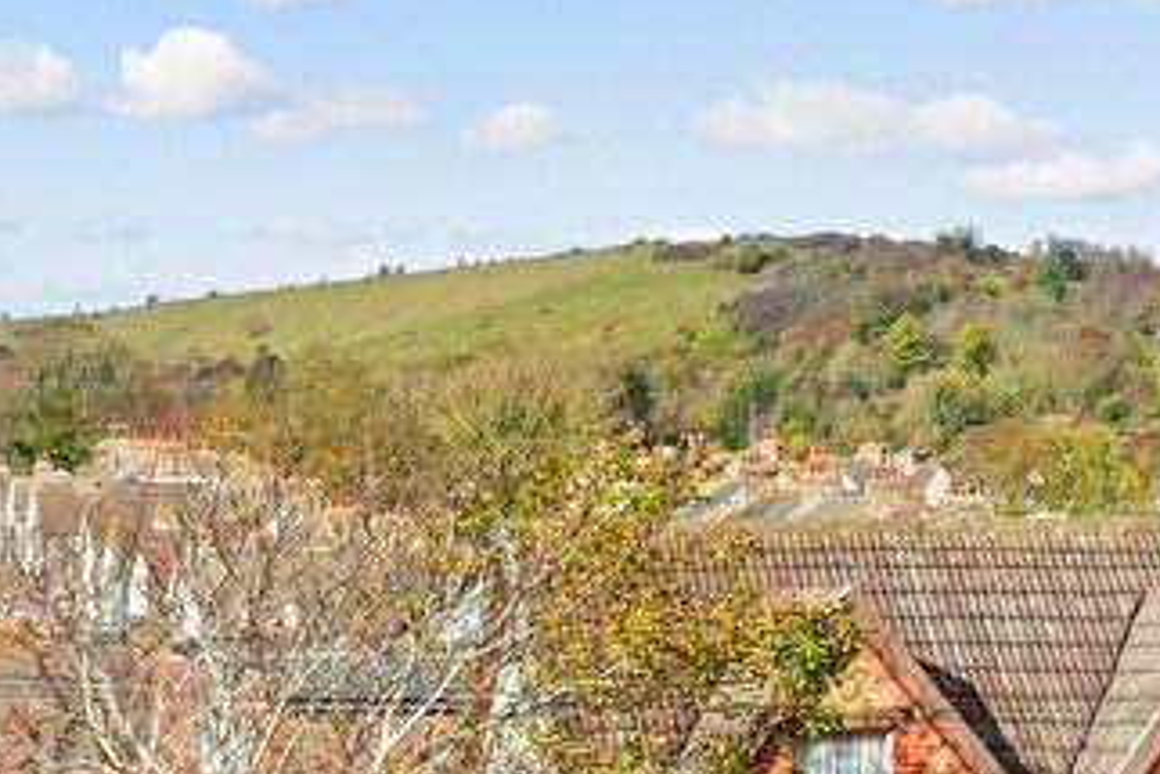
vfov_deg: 12.1
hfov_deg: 18.1
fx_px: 3643
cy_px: 193
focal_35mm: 113
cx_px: 497
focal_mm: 35
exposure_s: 1/640
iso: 200
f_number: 6.3
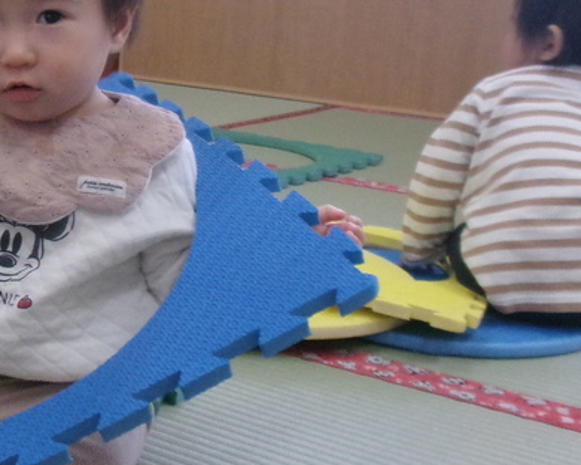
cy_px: 191
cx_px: 30
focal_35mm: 70
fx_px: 1204
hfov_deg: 26.0
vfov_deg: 21.8
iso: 578
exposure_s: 1/125
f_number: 3.9
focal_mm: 5.1
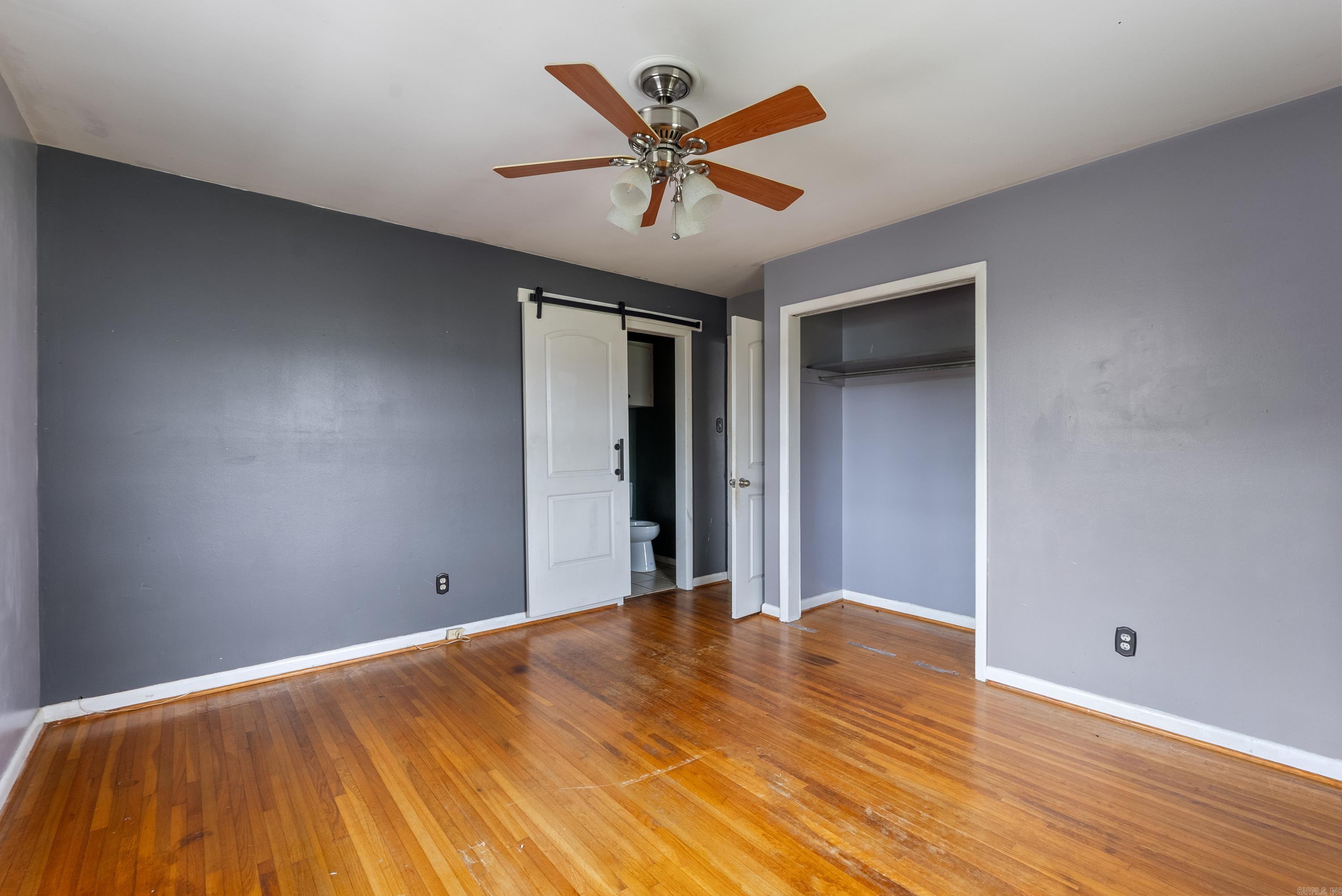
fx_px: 597
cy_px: 448
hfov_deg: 96.7
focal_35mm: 16
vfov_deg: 73.8
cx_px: 671
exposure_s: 2.5
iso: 250
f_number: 9
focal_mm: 16
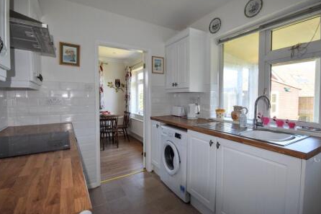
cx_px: 162
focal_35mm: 16
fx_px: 143
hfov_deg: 96.8
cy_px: 104
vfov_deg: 73.7
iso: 720
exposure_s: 1/125
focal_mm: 10
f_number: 5.6
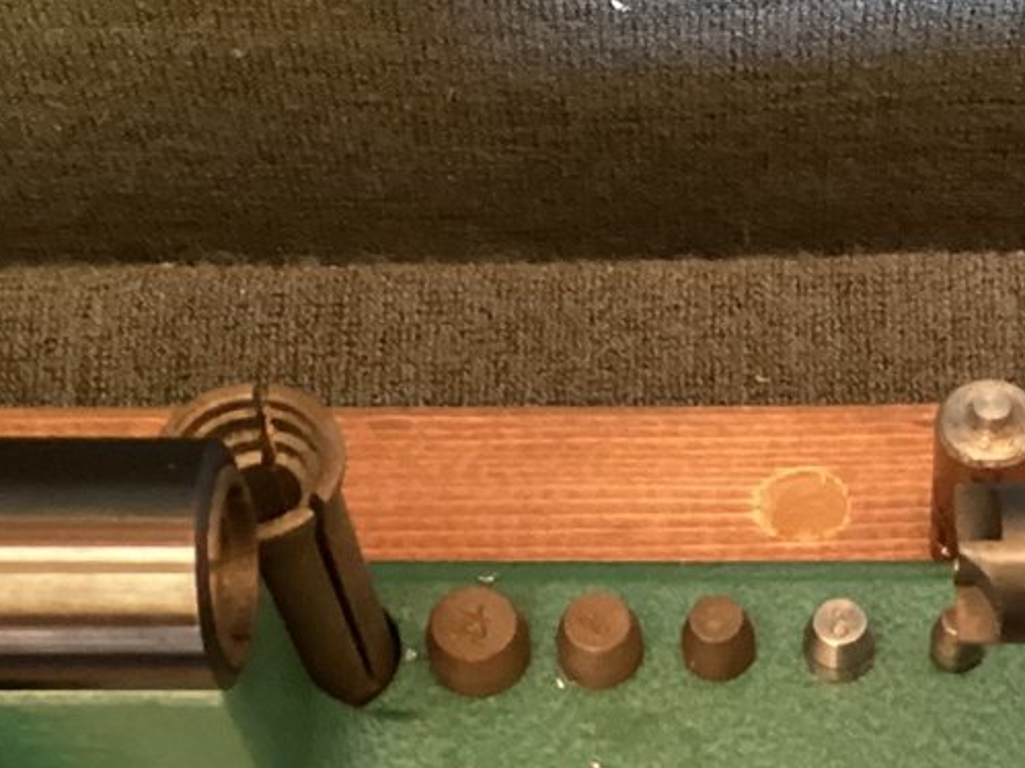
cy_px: 833
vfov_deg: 15.3
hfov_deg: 20.4
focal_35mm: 94
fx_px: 2783
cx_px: 950
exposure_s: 1/25
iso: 500
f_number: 2.4
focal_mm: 3.3
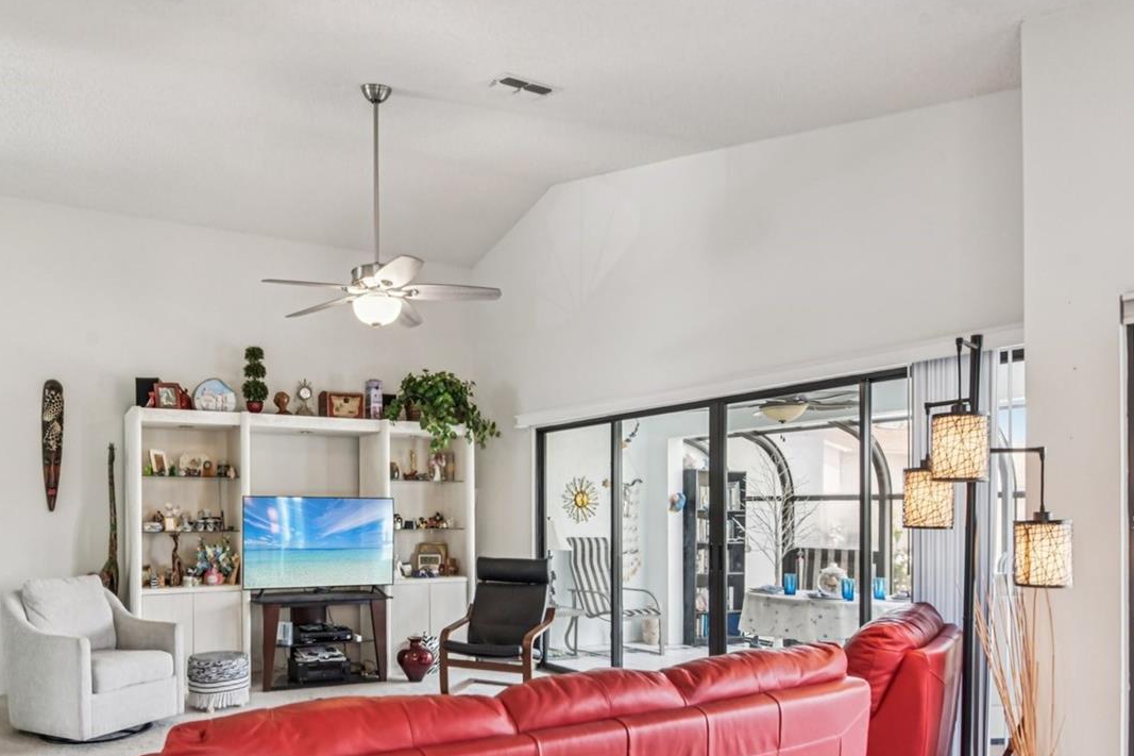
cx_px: 376
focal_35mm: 24
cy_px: 522
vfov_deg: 51.8
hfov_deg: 71.5
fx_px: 756
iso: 400
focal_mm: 16
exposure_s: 1/20
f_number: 8
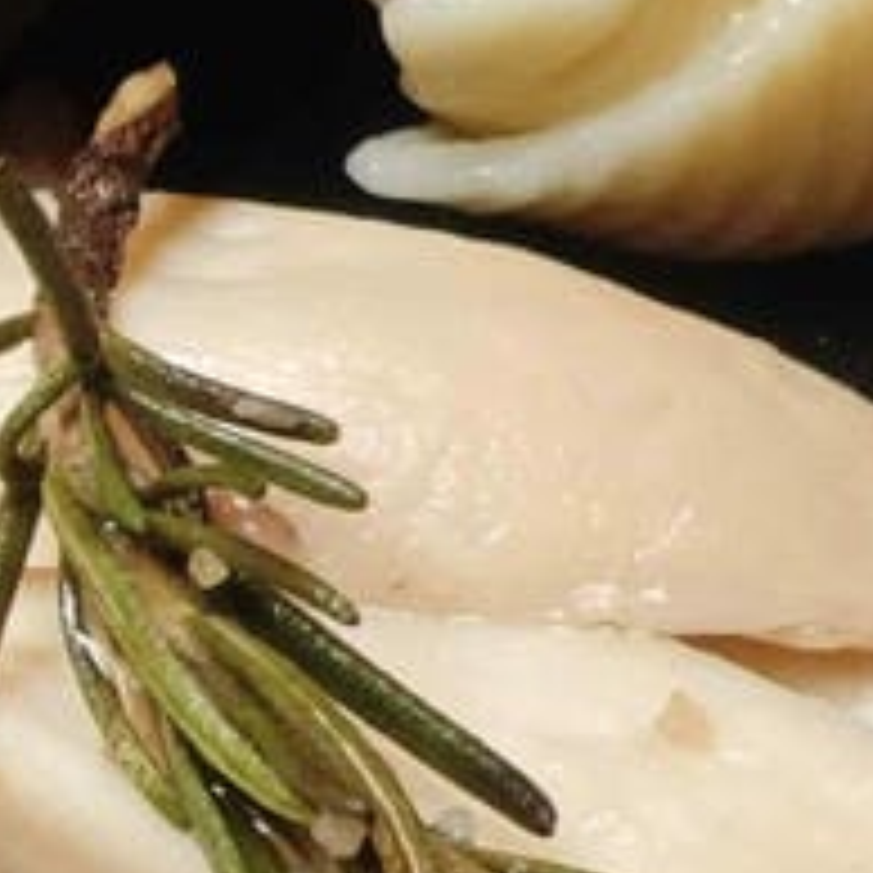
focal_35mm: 126
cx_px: -1022
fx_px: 3595
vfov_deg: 13.6
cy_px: 922
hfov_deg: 11.9
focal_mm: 2.03
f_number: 1.8
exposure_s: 1/60
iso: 64
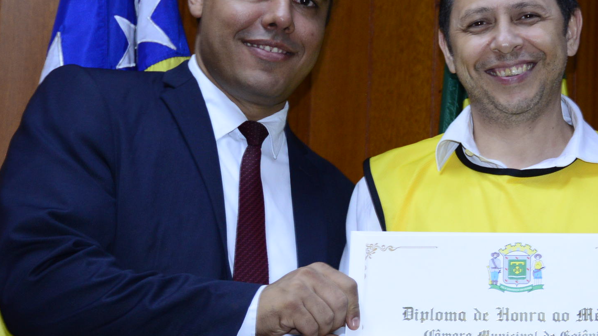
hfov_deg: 15.8
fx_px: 2140
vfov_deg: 9.0
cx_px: 514
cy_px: 195
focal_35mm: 135
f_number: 5
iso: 1600
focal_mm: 62
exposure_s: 1/60
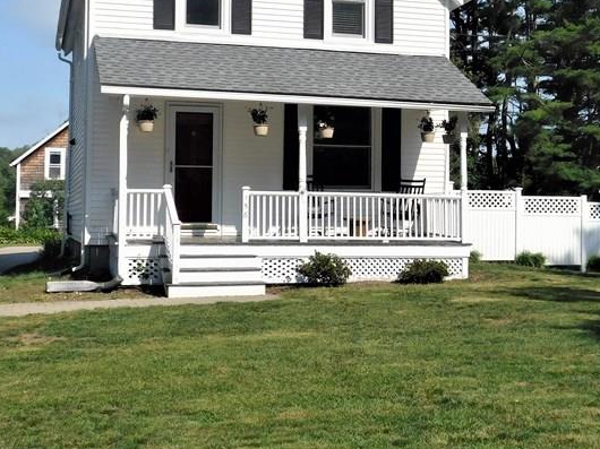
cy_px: 156
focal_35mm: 58
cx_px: 389
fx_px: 1005
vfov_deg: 25.1
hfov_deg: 33.0
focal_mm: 5.3
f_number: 6.4
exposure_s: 1/800
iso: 125
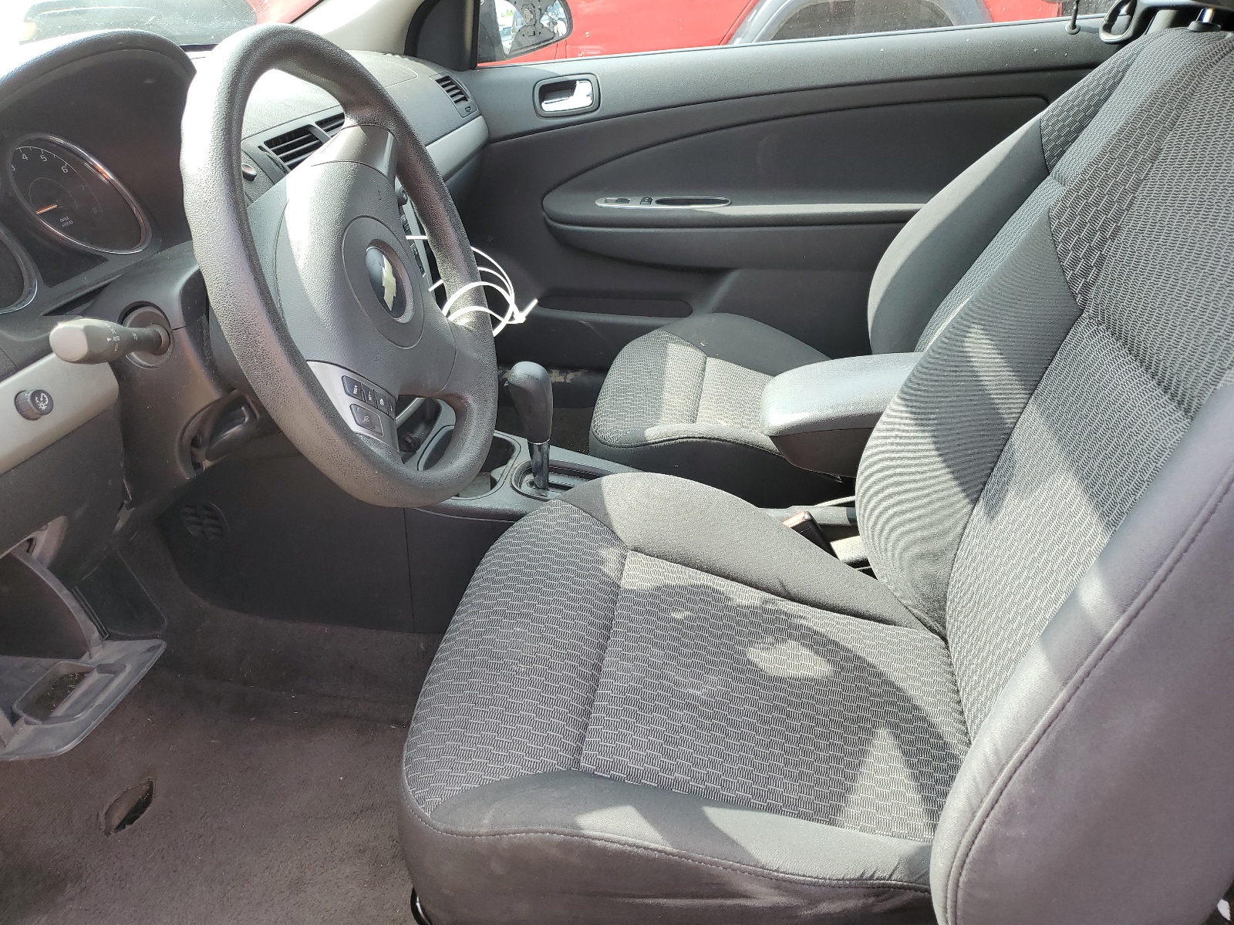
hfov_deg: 67.3
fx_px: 927
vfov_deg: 53.1
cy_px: 462
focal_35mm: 26
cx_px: 617
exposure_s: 1/345
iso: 50
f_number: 1.5
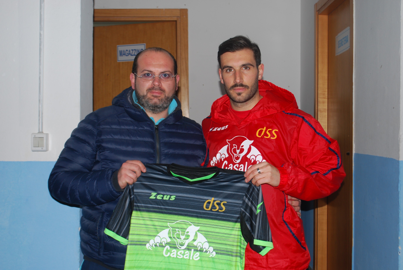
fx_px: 538
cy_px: 135
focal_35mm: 48
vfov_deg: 28.2
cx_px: 202
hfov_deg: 41.1
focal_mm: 32
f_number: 4.8
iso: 200
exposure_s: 1/60
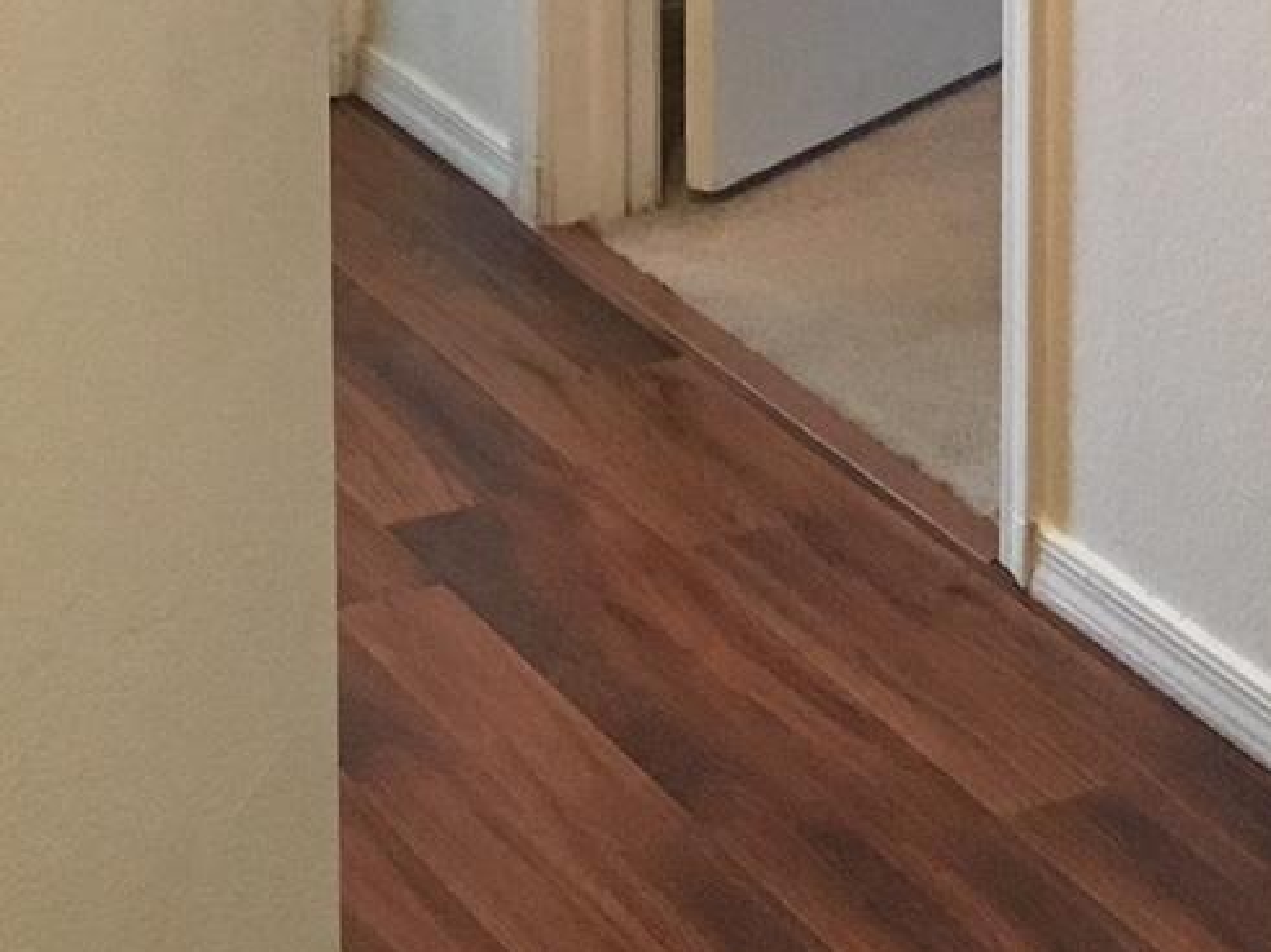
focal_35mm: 119
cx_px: 725
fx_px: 4368
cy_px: -786
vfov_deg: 11.5
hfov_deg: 16.5
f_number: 2.2
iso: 160
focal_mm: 4.15
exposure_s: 1/30
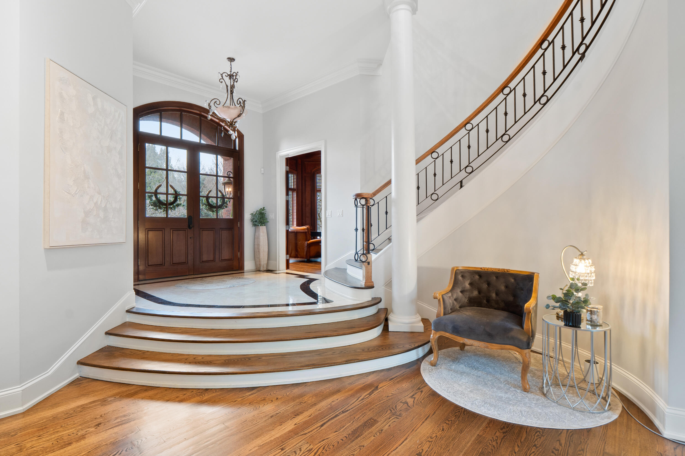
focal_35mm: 18
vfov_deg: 67.4
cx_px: 342
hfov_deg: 90.0
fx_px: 342
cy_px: 228
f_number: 9
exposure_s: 1/1.25
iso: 250
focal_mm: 12
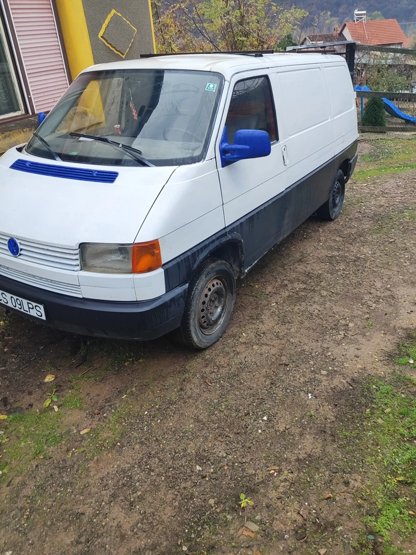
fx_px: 433
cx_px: 230
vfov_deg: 64.9
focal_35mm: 27
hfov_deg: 51.3
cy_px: 232
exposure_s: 1/107
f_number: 1.88
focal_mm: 5.59
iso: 50
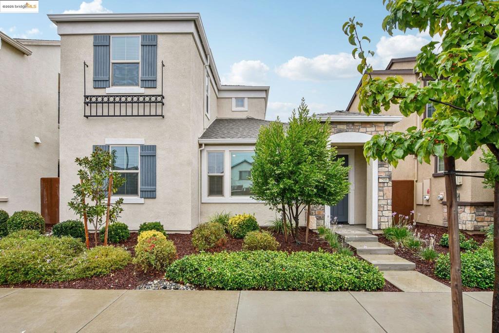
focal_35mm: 20
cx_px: 250
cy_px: 166
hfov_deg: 85.4
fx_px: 270
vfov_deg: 63.2
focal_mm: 13
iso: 100
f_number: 8
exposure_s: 1/20
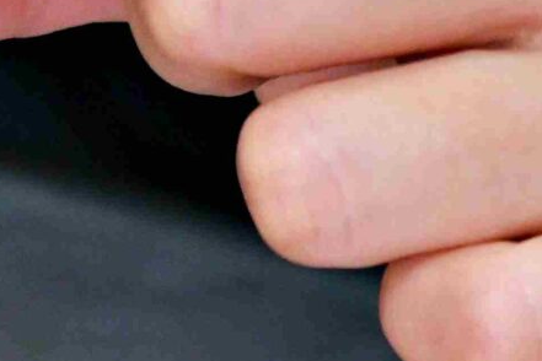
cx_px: -576
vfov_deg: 3.1
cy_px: 602
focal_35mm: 435
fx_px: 6549
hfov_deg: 4.7
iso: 1250
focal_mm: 50
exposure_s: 1/200
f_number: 3.2
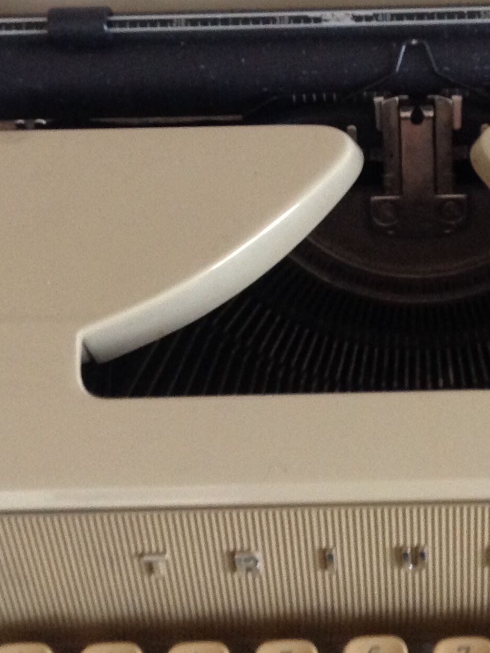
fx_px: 1378
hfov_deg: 19.9
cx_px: 394
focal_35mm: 73
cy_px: 179
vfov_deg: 26.4
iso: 320
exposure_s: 1/15
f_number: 2.4
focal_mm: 4.28
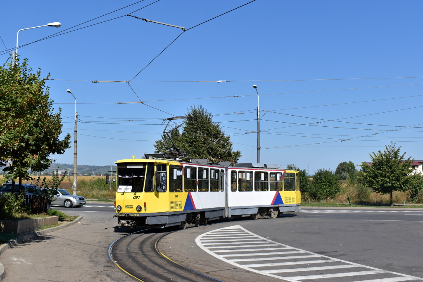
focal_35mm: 44
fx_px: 511
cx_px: 212
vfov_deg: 30.9
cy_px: 141
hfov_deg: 45.0
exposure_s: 1/1600
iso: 320
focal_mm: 29
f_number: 7.1
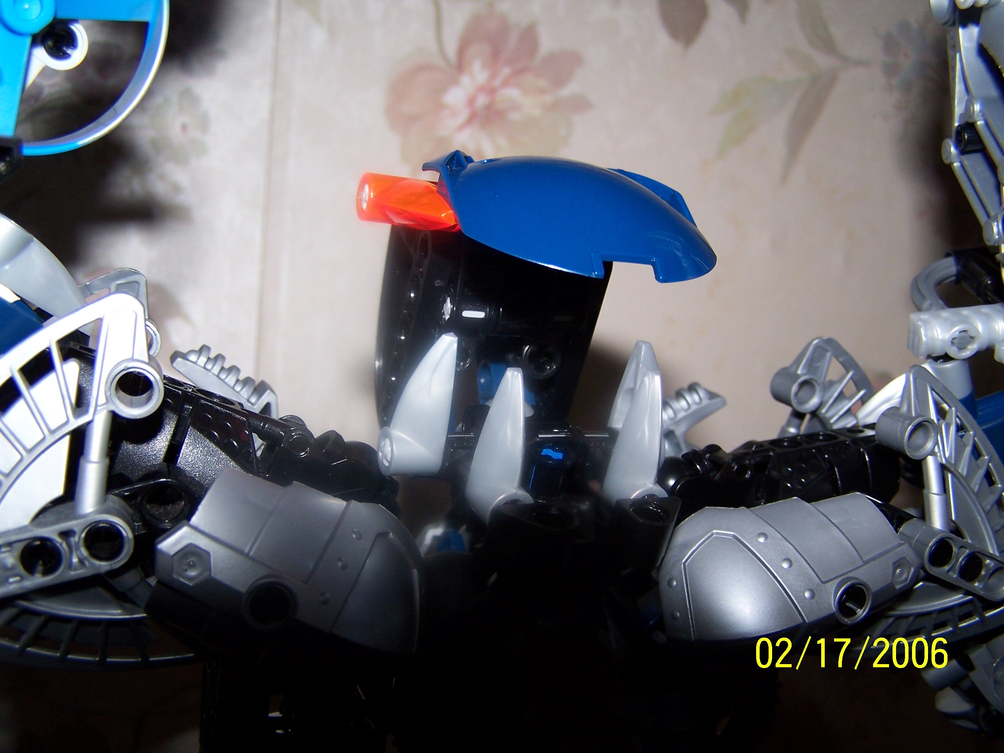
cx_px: 502
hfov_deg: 49.0
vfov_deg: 37.7
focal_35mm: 38
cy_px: 376
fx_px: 1102
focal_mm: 6.3
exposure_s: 1/60
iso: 80
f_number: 2.8
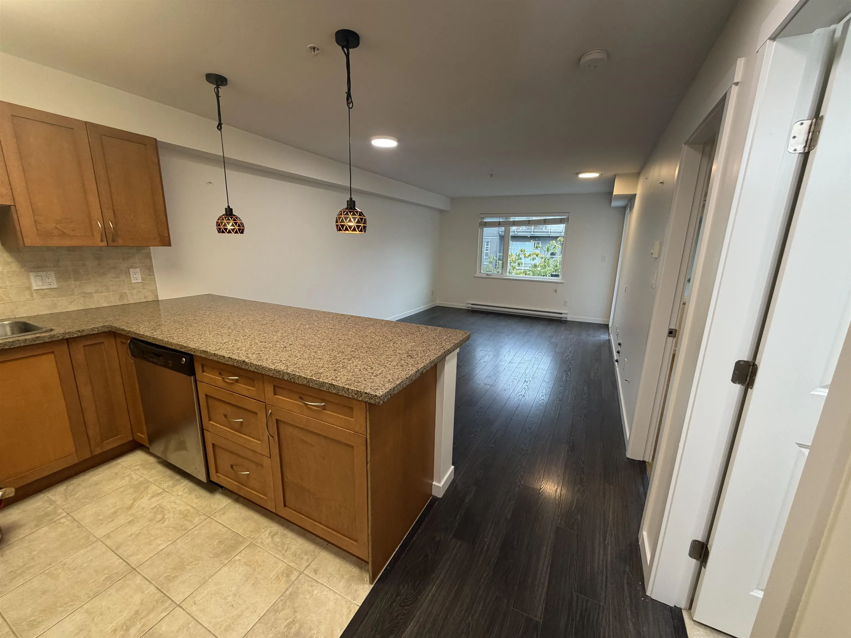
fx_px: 344
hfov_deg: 102.1
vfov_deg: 85.7
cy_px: 319
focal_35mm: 14
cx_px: 426
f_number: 2.2
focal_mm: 2.22
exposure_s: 1/60
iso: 200
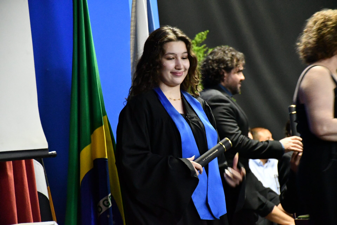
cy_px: 112
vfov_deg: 9.7
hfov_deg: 14.4
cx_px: 168
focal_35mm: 142
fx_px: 1329
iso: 12800
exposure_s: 1/50
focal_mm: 95
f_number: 5.3
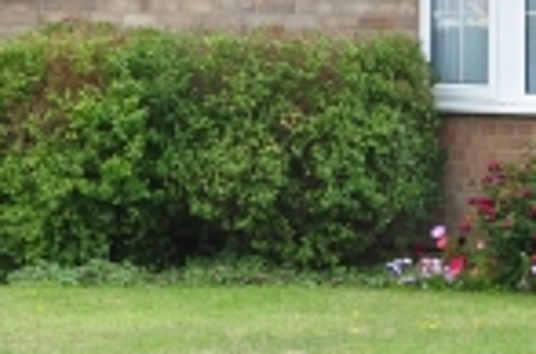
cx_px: 452
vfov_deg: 6.7
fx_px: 3013
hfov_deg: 10.1
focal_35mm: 203
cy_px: -117
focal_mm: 32
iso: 200
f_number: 6.3
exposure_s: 1/160
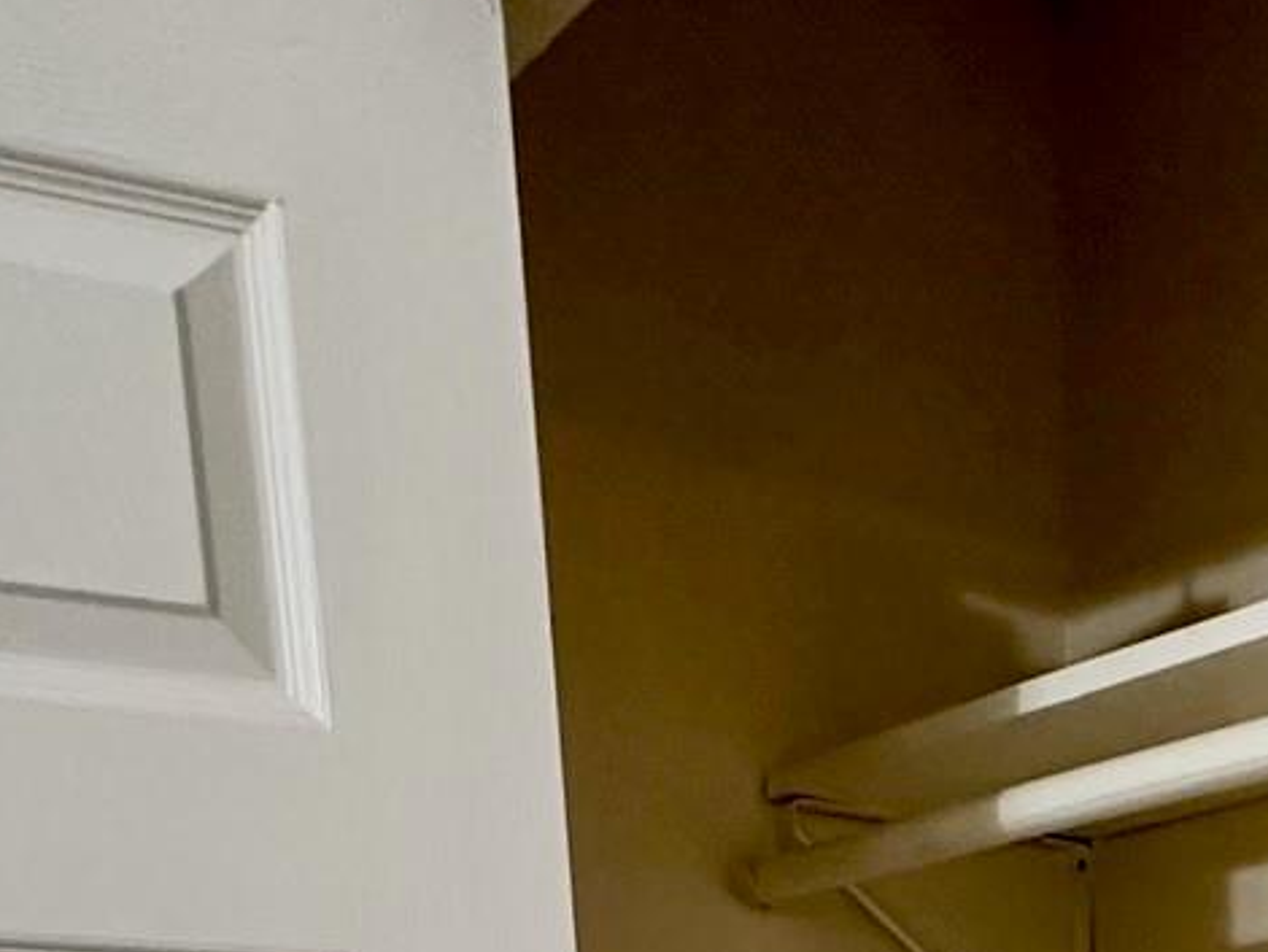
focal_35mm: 60
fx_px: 2199
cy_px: 1737
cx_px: 1354
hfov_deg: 29.4
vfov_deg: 18.7
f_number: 2.2
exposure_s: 1/60
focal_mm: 2.22
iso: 320
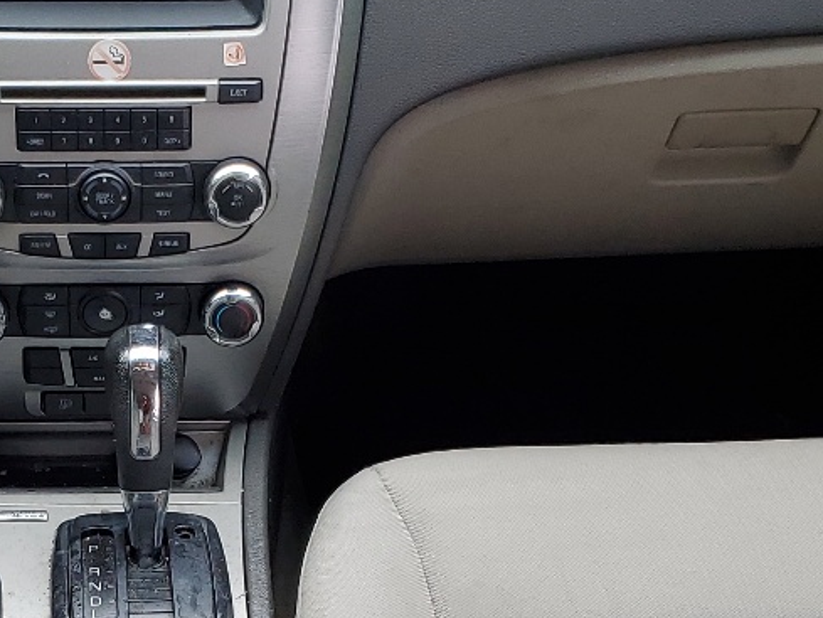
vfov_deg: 17.1
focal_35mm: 85
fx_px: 2021
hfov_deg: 22.6
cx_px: 123
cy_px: 588
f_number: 1.5
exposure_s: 1/139
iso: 50
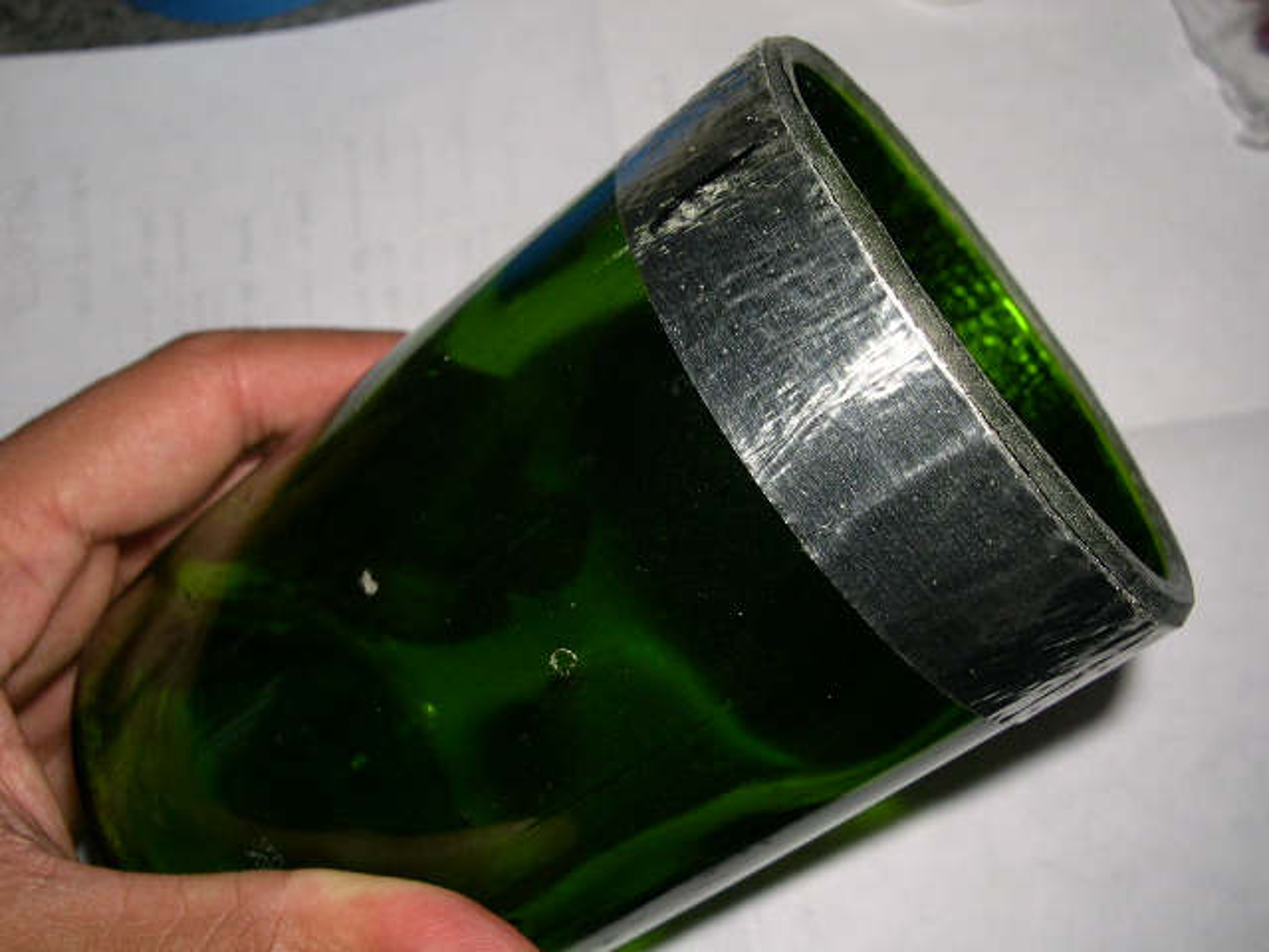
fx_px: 1393
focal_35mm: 38
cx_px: 634
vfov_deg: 37.7
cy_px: 476
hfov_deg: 49.0
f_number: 7.6
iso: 100
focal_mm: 8
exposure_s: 1/60
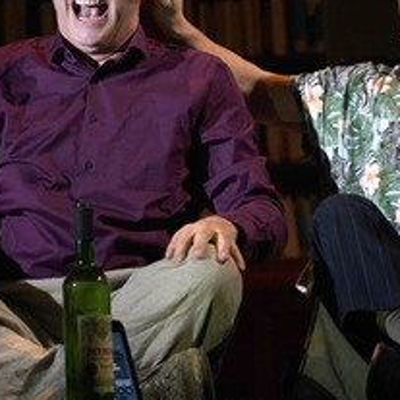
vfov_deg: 7.5
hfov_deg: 7.5
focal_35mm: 233
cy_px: 131
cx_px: 254
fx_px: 3046
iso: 3200
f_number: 5.6
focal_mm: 126
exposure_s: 1/125
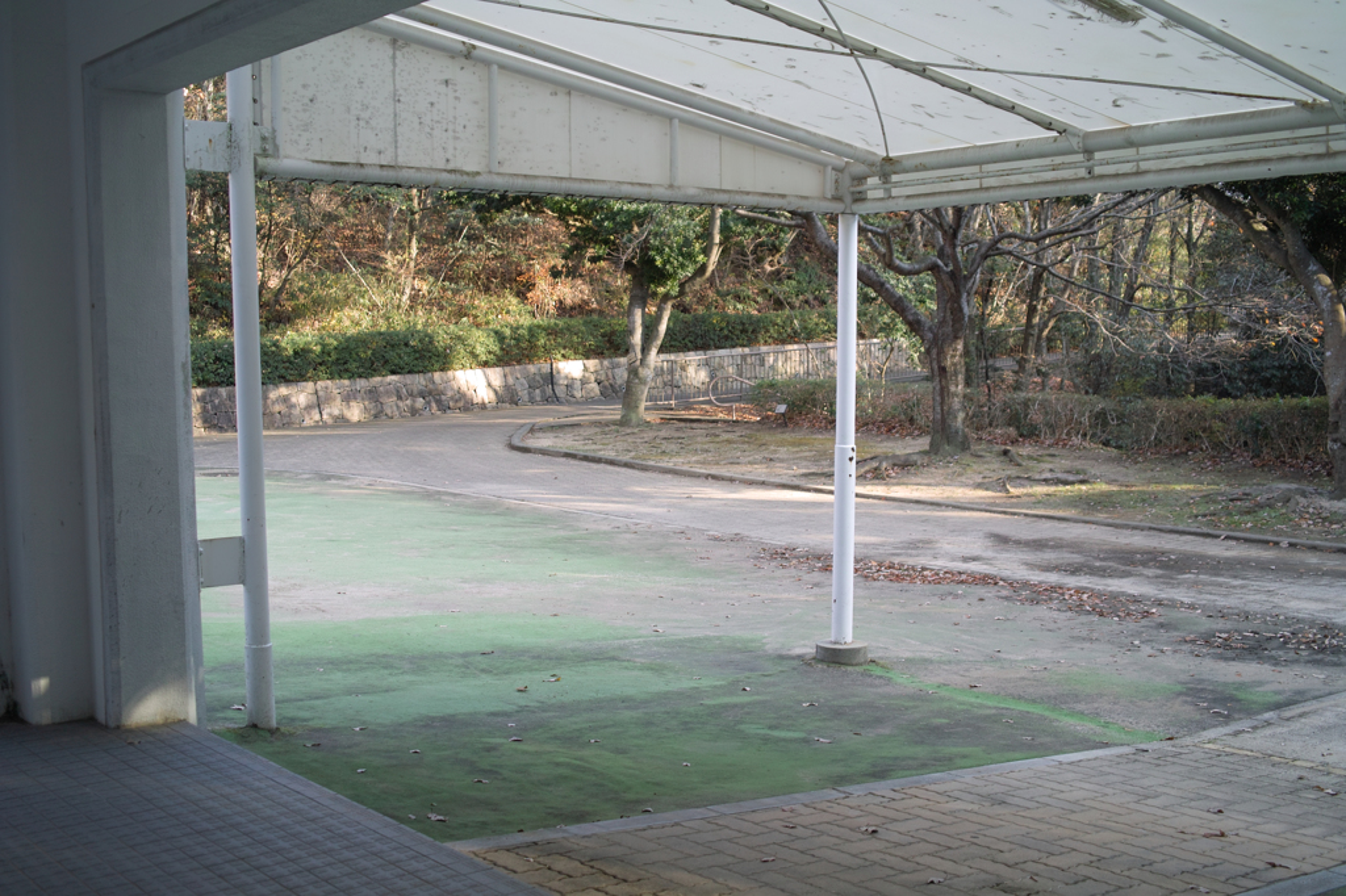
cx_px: 673
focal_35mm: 41
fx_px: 1532
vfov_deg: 32.6
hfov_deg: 47.4
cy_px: 448
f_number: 2.8
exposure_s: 1/100
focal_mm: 24.2
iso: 100
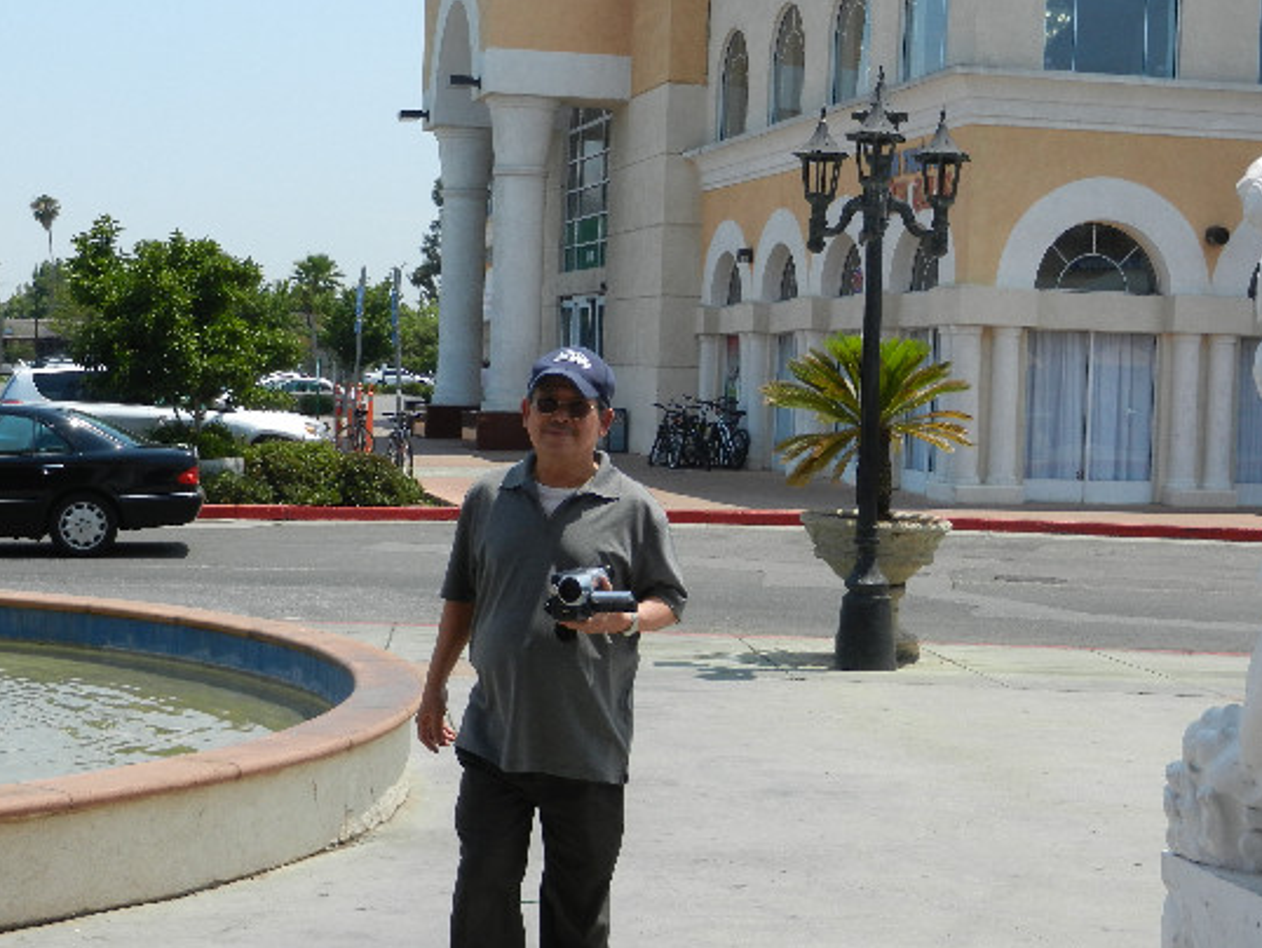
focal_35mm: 63
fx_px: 2298
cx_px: 598
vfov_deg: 23.3
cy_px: 446
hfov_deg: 30.7
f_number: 4.4
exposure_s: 1/1250
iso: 160
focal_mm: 9.4
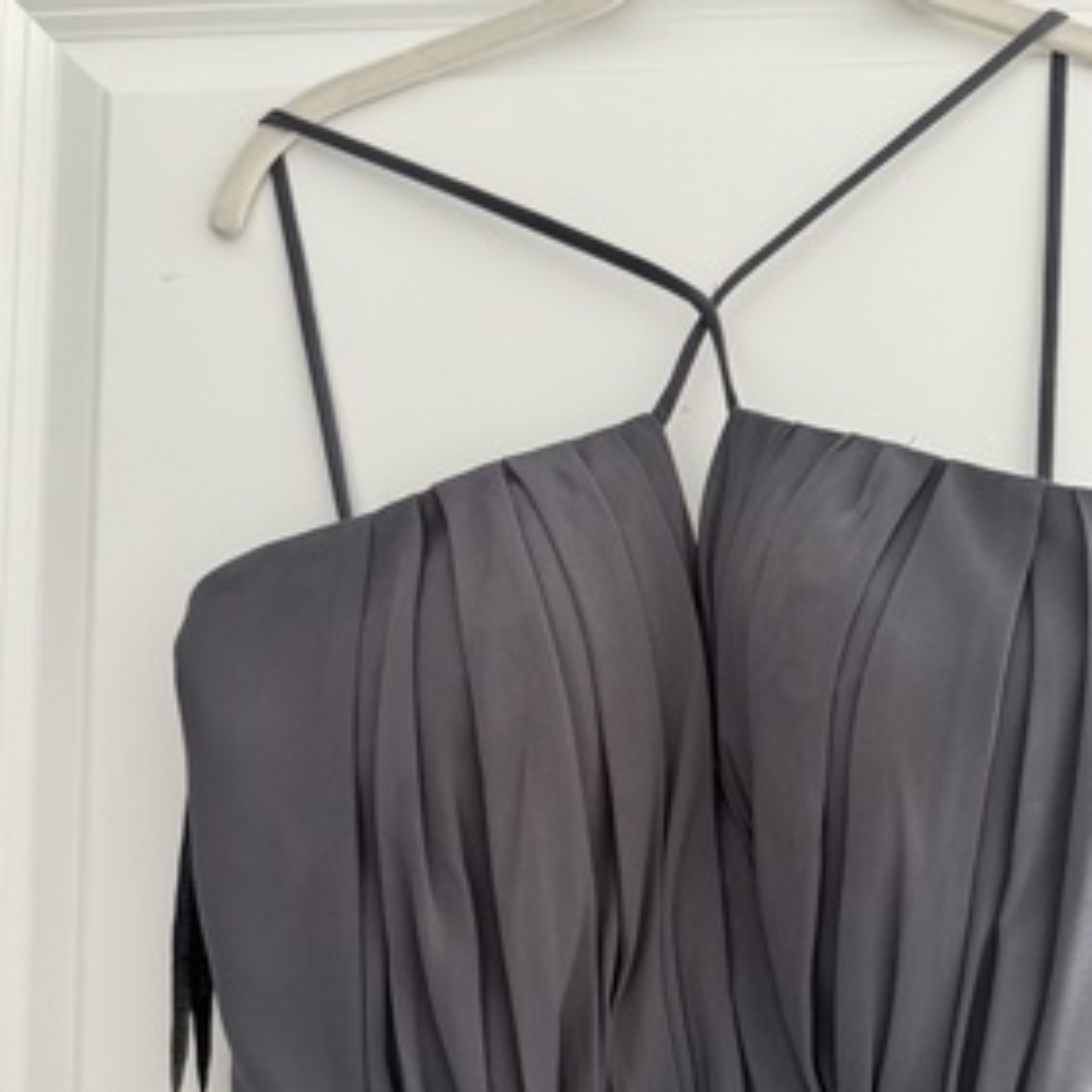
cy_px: 668
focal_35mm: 33
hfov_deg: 49.6
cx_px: 625
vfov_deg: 49.4
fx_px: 1178
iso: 200
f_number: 1.78
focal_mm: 6.76
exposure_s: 1/76
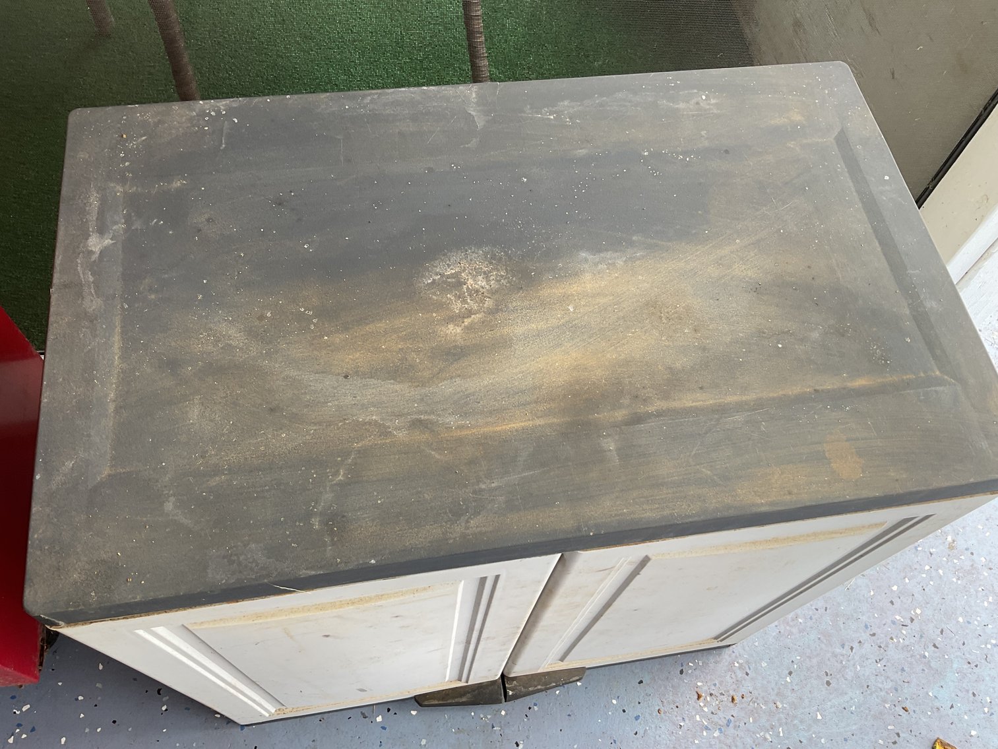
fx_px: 836
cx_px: 499
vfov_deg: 48.2
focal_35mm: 29
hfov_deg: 61.7
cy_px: 374
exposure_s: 1/100
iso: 25
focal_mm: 3
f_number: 1.8
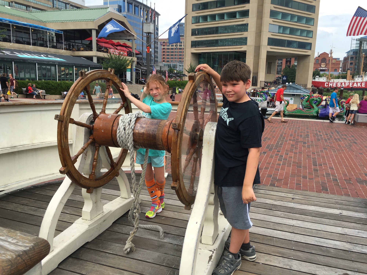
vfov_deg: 48.2
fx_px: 307
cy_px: 138
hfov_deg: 61.7
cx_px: 184
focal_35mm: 29
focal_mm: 4.15
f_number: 2.2
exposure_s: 1/793
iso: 25
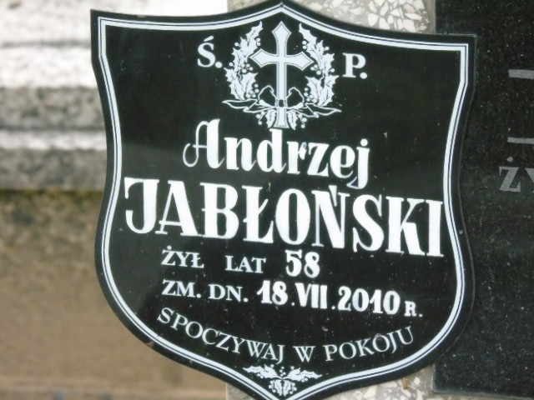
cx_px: 267
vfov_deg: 6.1
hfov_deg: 8.1
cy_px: 200
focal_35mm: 243
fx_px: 3749
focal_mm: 43
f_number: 4.8
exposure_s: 1/125
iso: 800
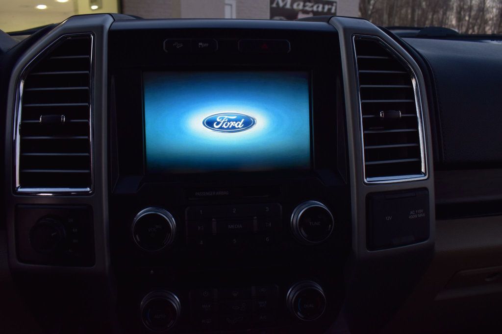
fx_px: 418
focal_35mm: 30
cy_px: 167
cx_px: 251
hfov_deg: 61.9
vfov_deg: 43.6
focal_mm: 20
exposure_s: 1/40
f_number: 7.1
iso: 400
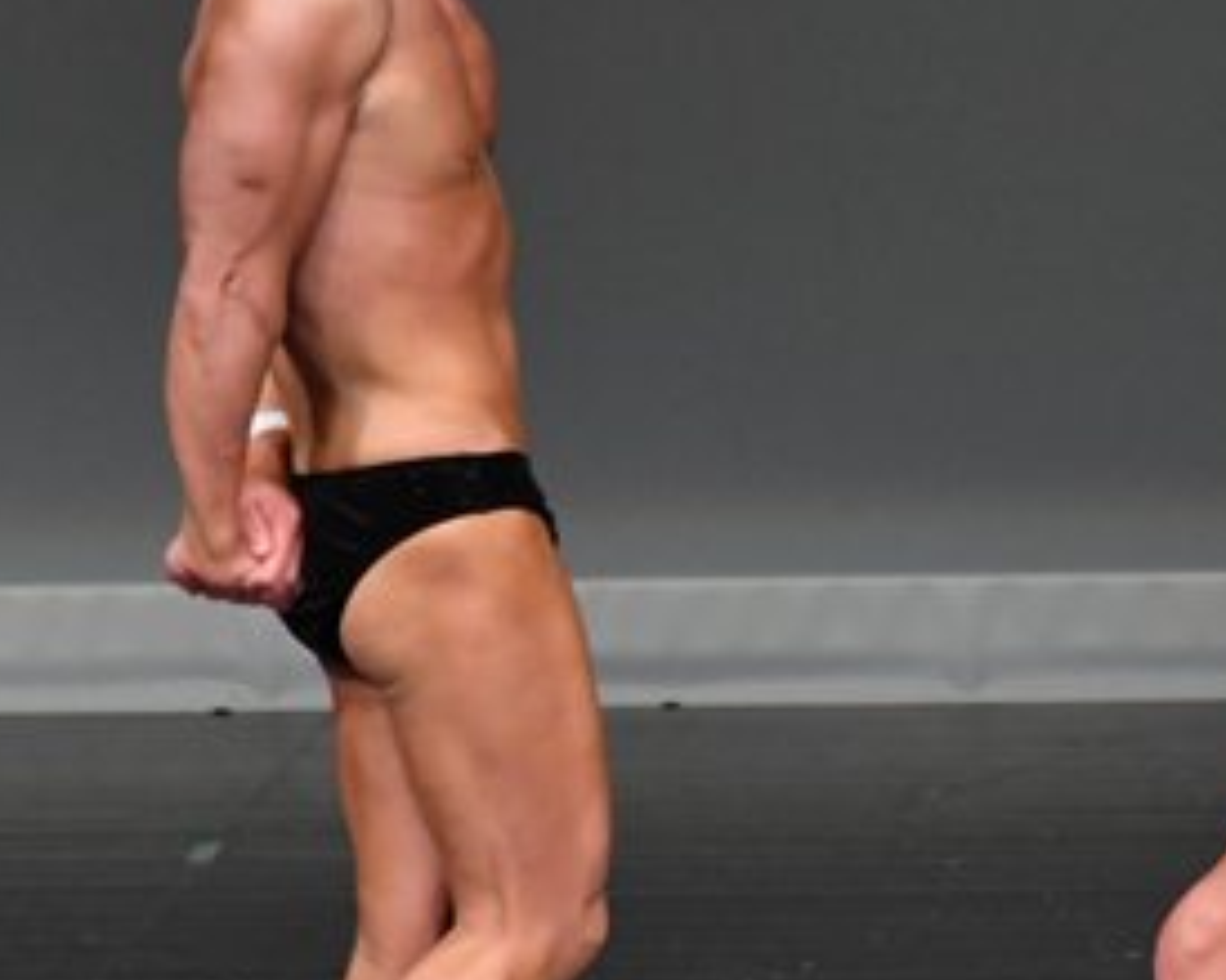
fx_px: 33189
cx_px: 1018
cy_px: 577
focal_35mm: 915
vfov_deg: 1.7
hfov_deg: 2.1
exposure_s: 1/400
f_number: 5.6
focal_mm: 230
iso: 4000
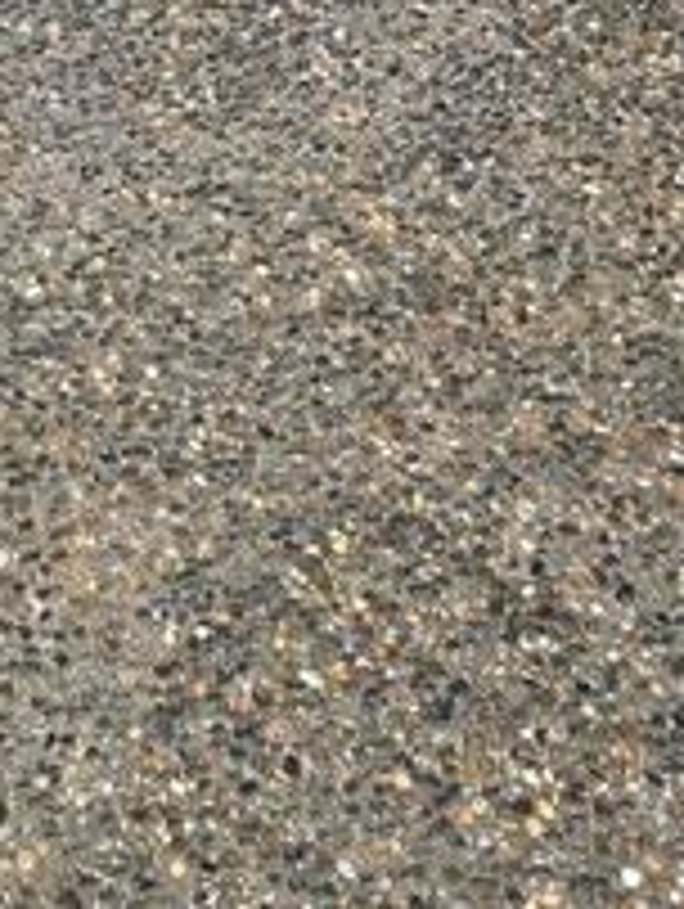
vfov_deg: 17.1
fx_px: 2892
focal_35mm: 110
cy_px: -166
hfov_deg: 13.3
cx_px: -27
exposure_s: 1/100
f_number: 2.2
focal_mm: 4.15
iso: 32
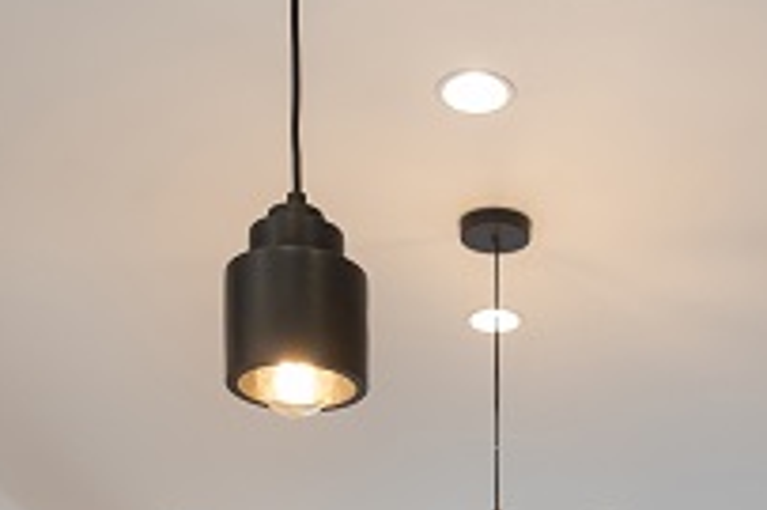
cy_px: 1029
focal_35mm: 76
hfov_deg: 26.4
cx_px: 540
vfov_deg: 14.7
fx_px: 1618
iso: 200
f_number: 2.8
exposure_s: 1/125
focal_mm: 14
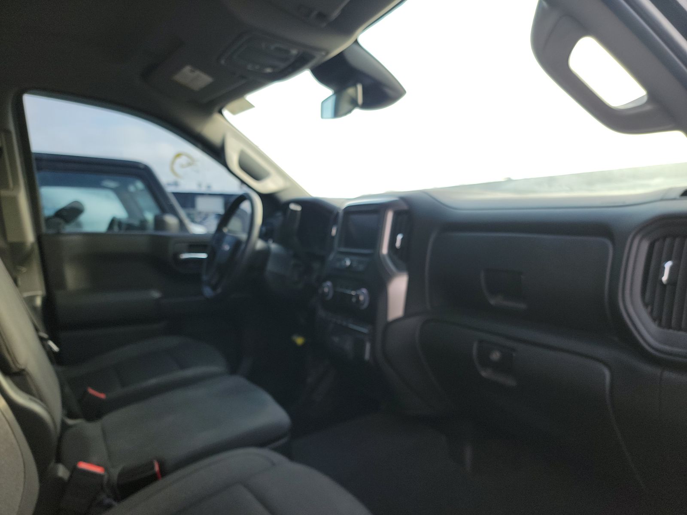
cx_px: 344
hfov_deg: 71.6
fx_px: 476
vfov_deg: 56.8
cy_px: 258
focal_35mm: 24
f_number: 1.8
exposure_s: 1/119
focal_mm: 6.7
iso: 70
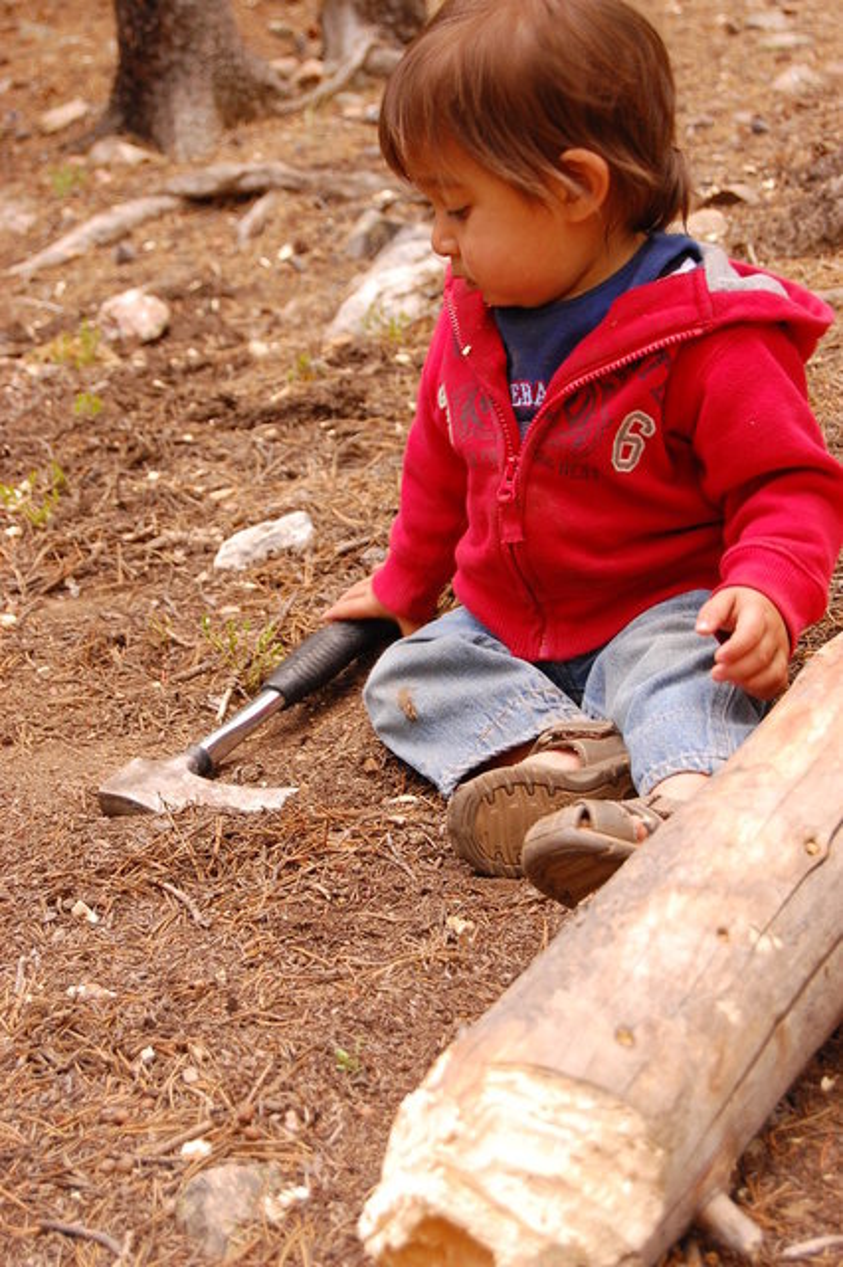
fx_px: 2637
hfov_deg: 18.2
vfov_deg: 27.0
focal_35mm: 75
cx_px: 422
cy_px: 634
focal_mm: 50
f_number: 5.6
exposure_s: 1/100
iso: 400
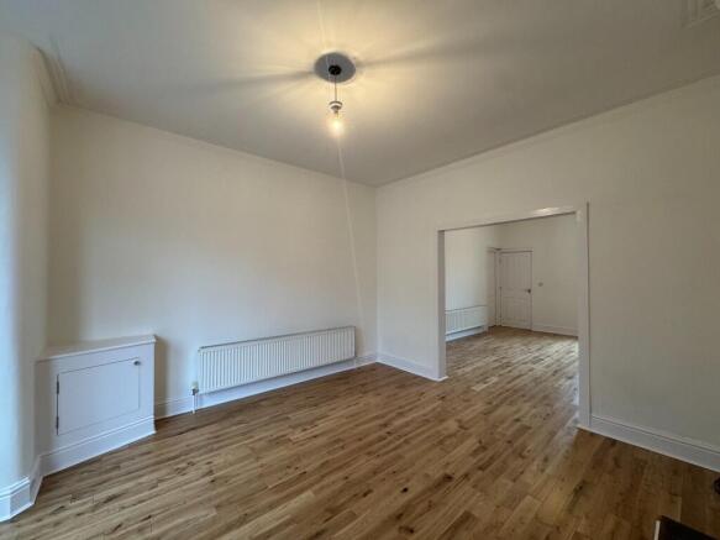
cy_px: 270
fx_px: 291
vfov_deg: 85.7
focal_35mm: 14
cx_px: 360
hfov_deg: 102.1
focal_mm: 2.22
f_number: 2.2
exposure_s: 1/100
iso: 200
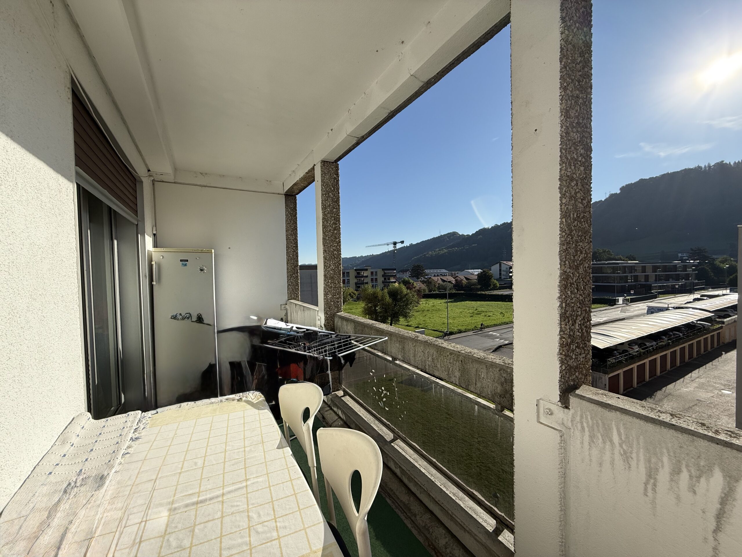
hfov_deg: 102.1
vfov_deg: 85.7
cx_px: 371
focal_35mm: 14
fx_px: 300
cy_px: 278
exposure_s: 1/2237
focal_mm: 2.22
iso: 50
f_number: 2.2
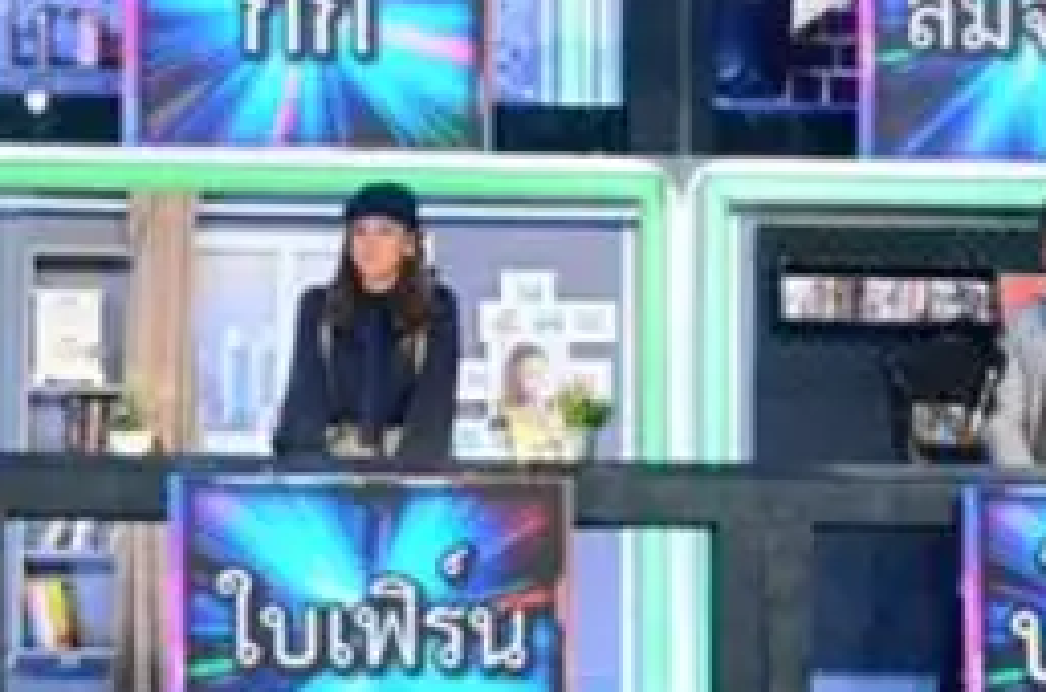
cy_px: 545
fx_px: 6608
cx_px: 379
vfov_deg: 6.0
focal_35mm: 228
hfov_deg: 9.0
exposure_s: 1/125
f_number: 14
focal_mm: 50
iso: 6400
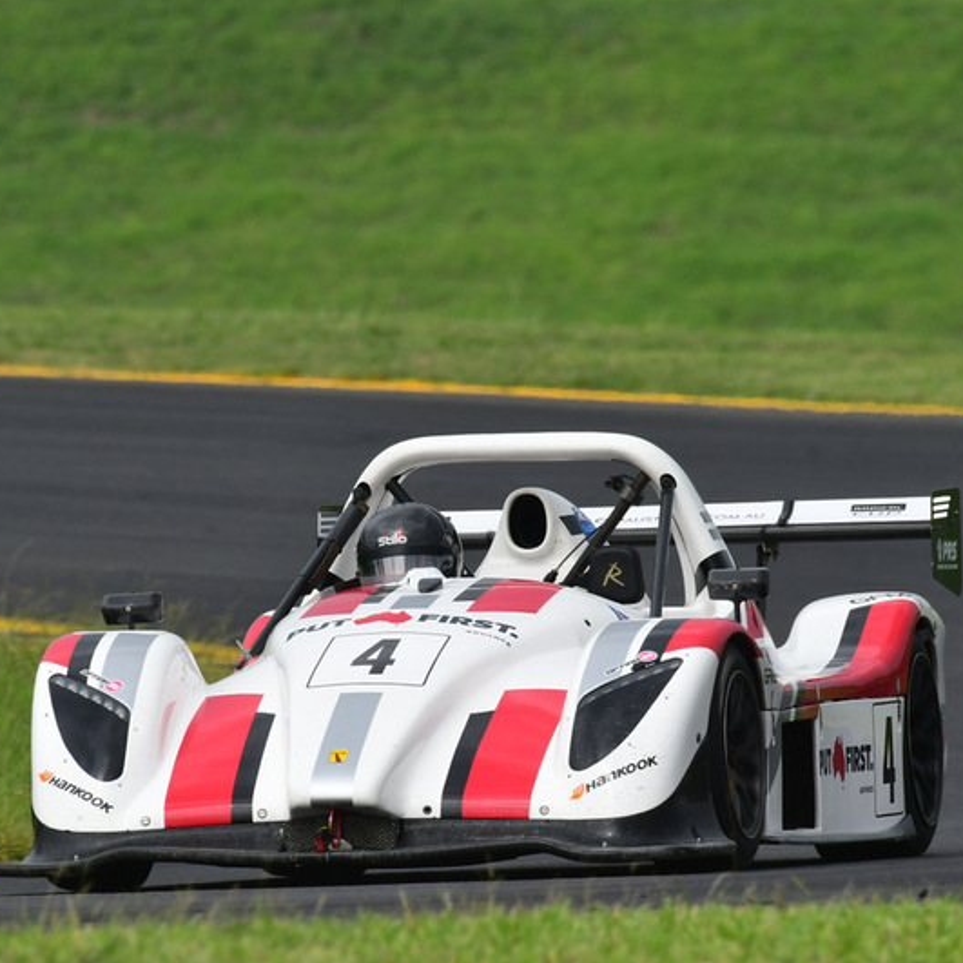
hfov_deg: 2.0
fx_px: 27792
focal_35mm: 883
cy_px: 481
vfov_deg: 2.0
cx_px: 437
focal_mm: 460
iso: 500
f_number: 10
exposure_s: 1/640
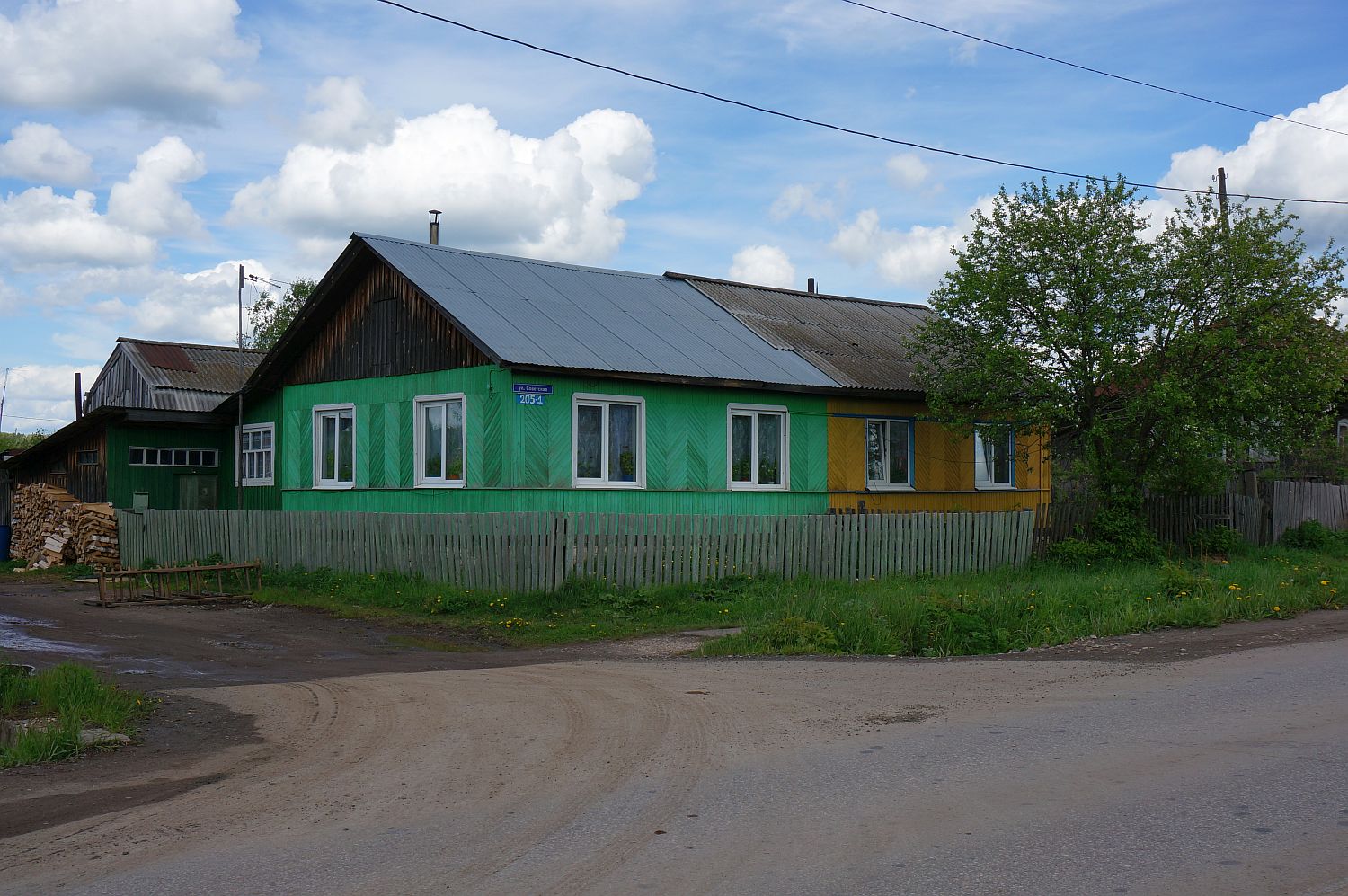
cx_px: 674
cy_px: 448
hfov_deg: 49.6
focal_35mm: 39
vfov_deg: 34.1
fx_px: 1459
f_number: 13
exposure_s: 1/125
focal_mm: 26
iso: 100
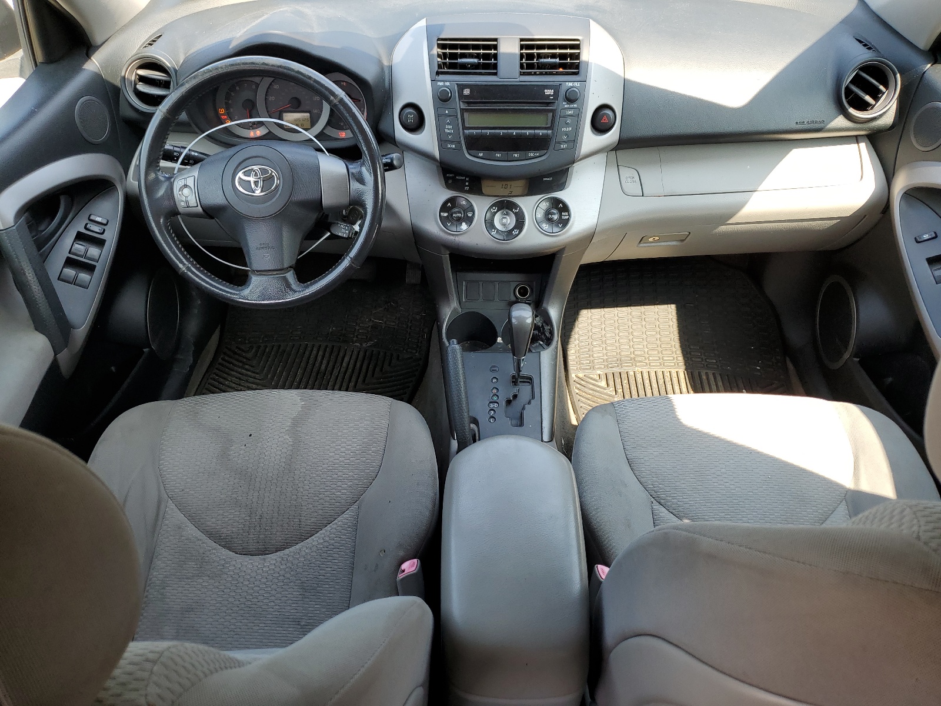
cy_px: 353
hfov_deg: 67.3
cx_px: 470
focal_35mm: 26
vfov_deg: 53.1
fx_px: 707
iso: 50
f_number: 1.5
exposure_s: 1/270
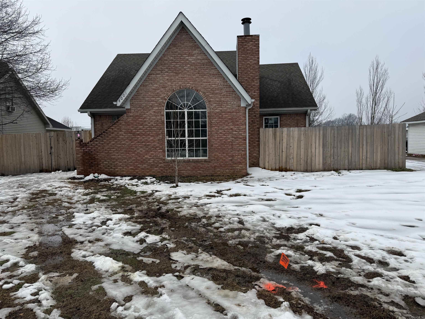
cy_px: 160
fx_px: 295
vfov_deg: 56.8
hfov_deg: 71.6
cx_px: 212
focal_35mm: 24
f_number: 1.78
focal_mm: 6.76
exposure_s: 1/5319
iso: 80
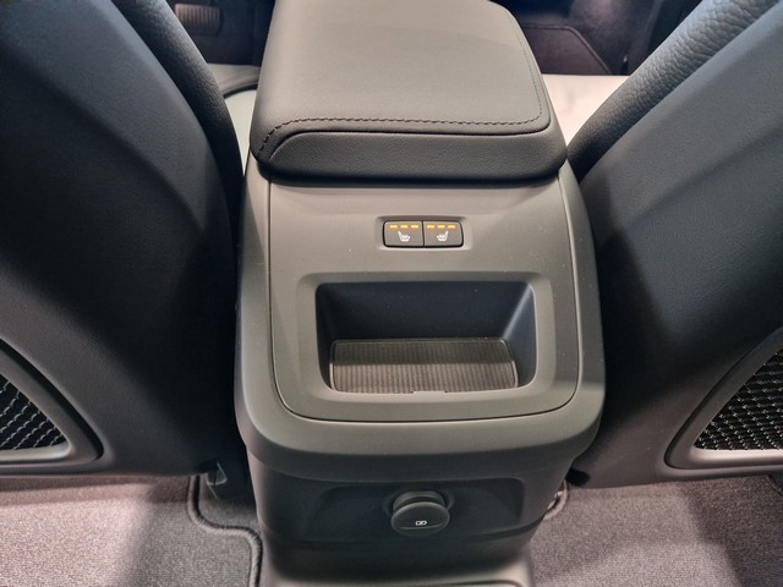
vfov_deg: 58.9
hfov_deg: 73.9
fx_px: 520
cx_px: 392
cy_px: 294
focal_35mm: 23
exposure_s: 1/25
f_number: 1.8
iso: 640
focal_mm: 5.4
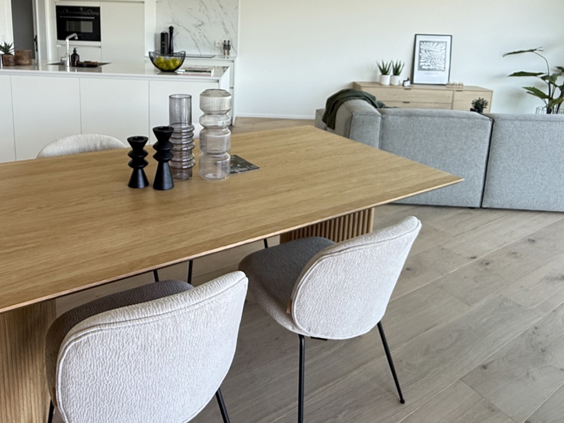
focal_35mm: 25
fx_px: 407
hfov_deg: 69.1
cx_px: 249
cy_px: 98
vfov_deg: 52.1
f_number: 2.2
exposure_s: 1/99
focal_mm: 2.22
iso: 125
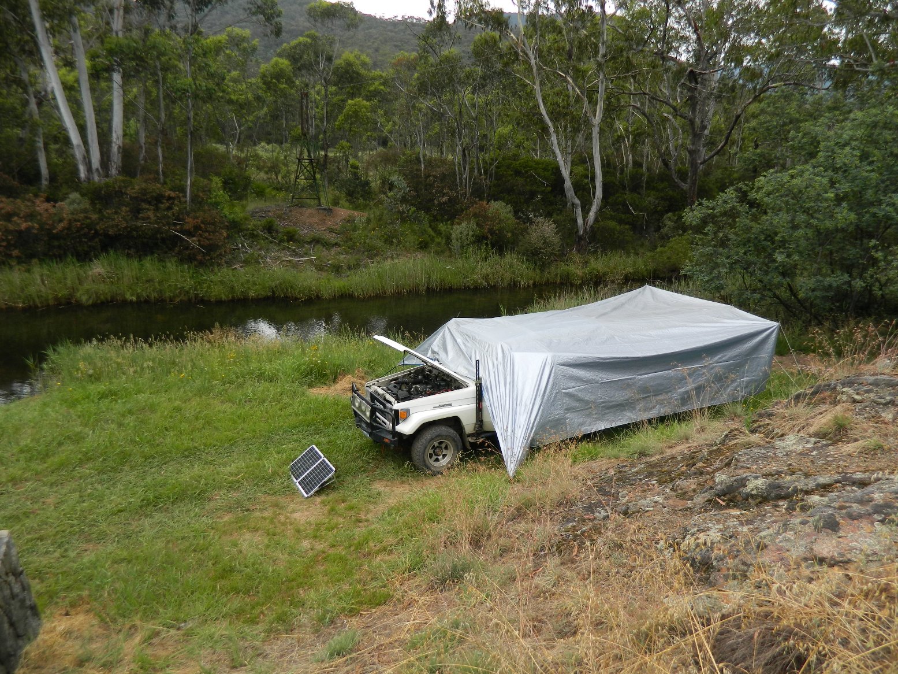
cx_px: 449
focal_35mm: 25
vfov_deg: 54.9
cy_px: 337
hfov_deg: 69.4
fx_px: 648
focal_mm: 4.5
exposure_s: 1/320
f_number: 3.1
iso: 80
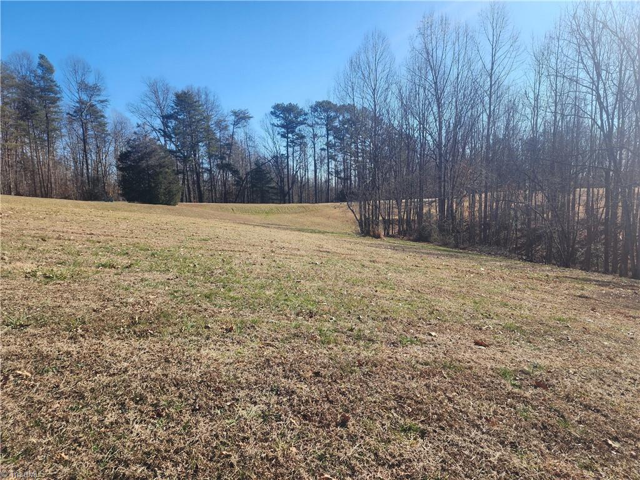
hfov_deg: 73.9
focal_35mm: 23
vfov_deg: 58.9
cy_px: 240
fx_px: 425
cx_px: 320
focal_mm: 6.4
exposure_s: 1/692
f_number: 1.8
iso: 12
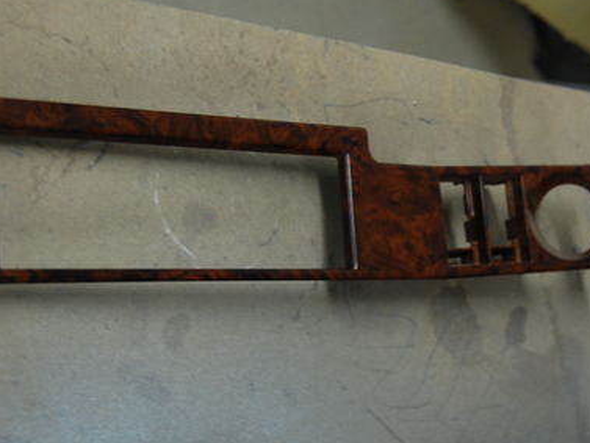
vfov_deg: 19.4
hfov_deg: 25.6
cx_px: 399
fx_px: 1293
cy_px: 263
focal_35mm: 76
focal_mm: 31
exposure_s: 1/15
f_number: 4.5
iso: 800
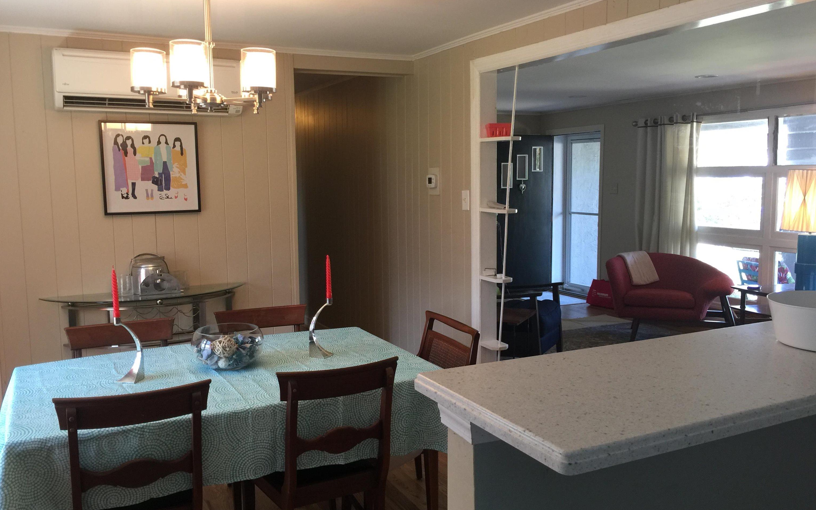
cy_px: 260
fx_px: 689
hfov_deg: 61.2
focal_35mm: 31
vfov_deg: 40.6
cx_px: 406
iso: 50
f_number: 2.2
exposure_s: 1/30
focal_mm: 4.15
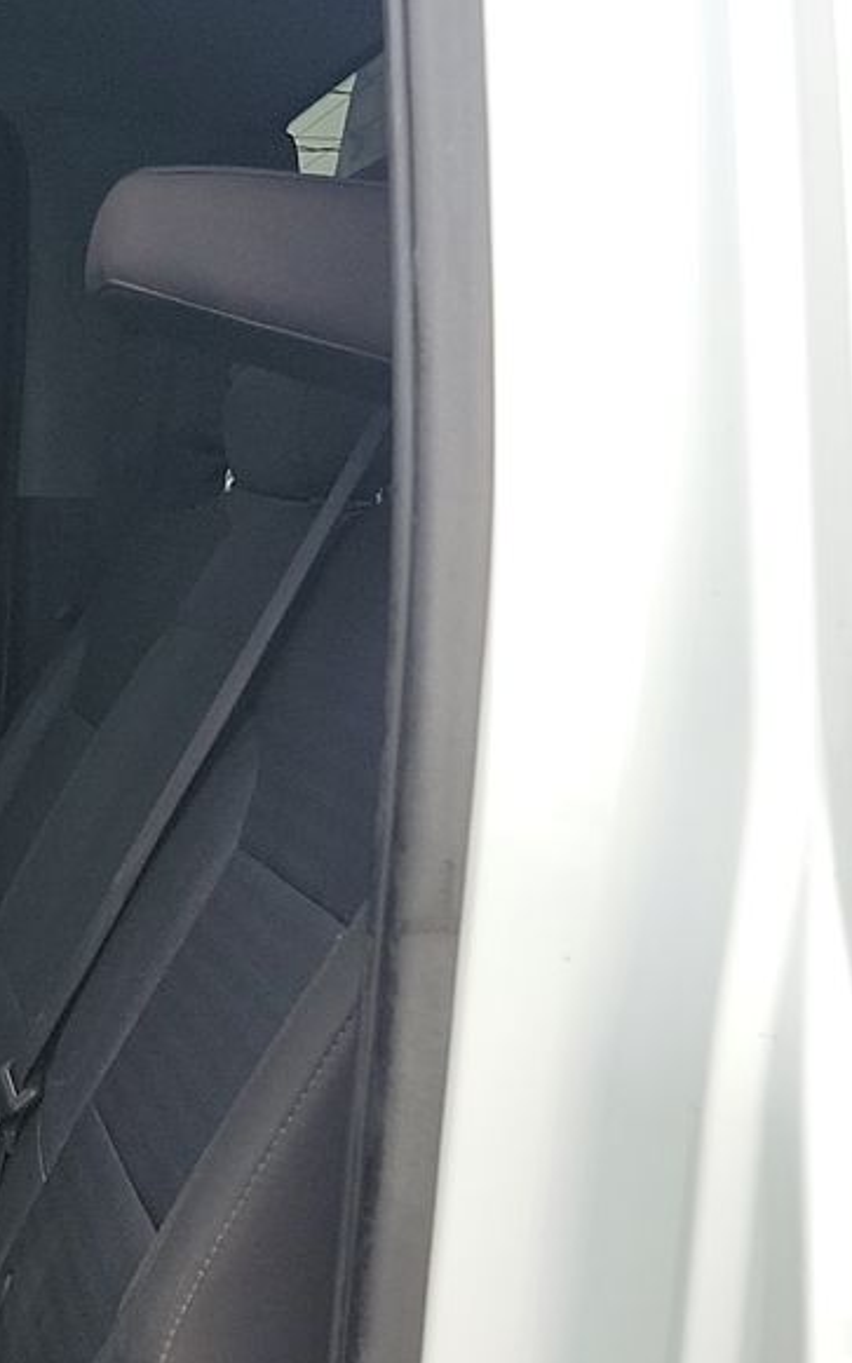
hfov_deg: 17.0
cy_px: 976
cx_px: -387
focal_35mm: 70
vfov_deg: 29.0
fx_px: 2601
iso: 71
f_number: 1.8
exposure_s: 1/59
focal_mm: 6.7
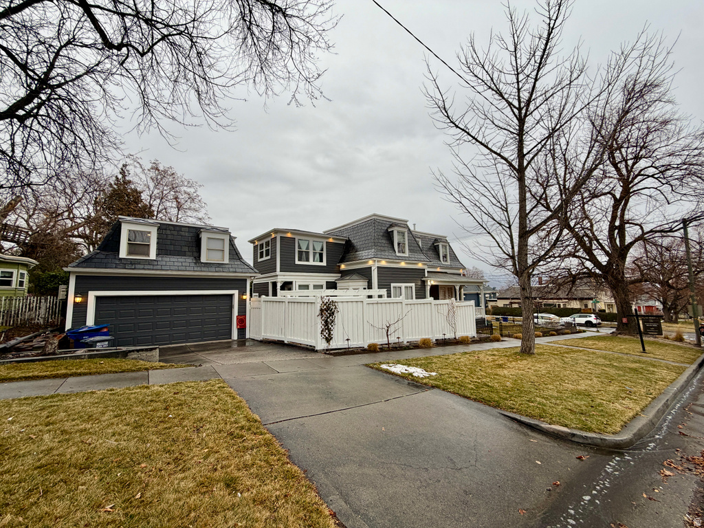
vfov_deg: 85.7
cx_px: 352
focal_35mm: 14
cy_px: 264
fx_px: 285
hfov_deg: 102.1
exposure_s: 1/227
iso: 40
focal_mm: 2.22
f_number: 2.2
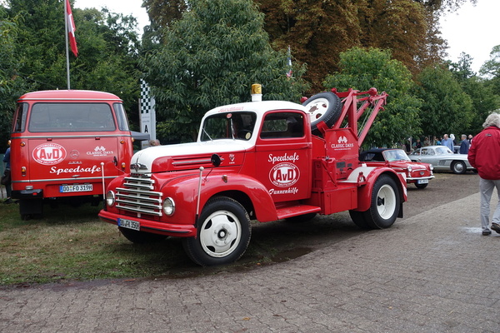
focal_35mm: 35
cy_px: 166
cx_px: 250
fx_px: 486
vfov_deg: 37.9
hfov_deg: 54.4
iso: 125
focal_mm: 12.99
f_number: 4
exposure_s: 1/250
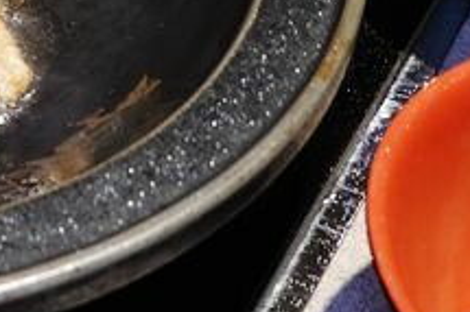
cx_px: -210
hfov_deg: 15.7
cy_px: -99
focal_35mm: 121
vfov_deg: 11.0
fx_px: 1578
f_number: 4
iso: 400
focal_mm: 14.69
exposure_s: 1/40
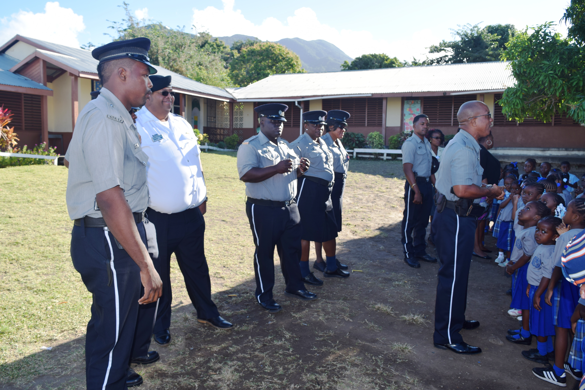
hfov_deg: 61.9
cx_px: 292
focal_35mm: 30
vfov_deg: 43.6
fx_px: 487
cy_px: 195
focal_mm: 20
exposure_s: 1/200
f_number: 7.1
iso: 100
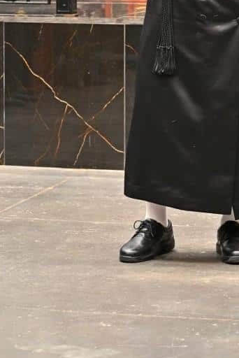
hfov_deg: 8.2
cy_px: 8
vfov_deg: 12.1
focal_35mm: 168
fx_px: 1671
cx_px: 211
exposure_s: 1/160
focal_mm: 56
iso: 500
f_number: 4
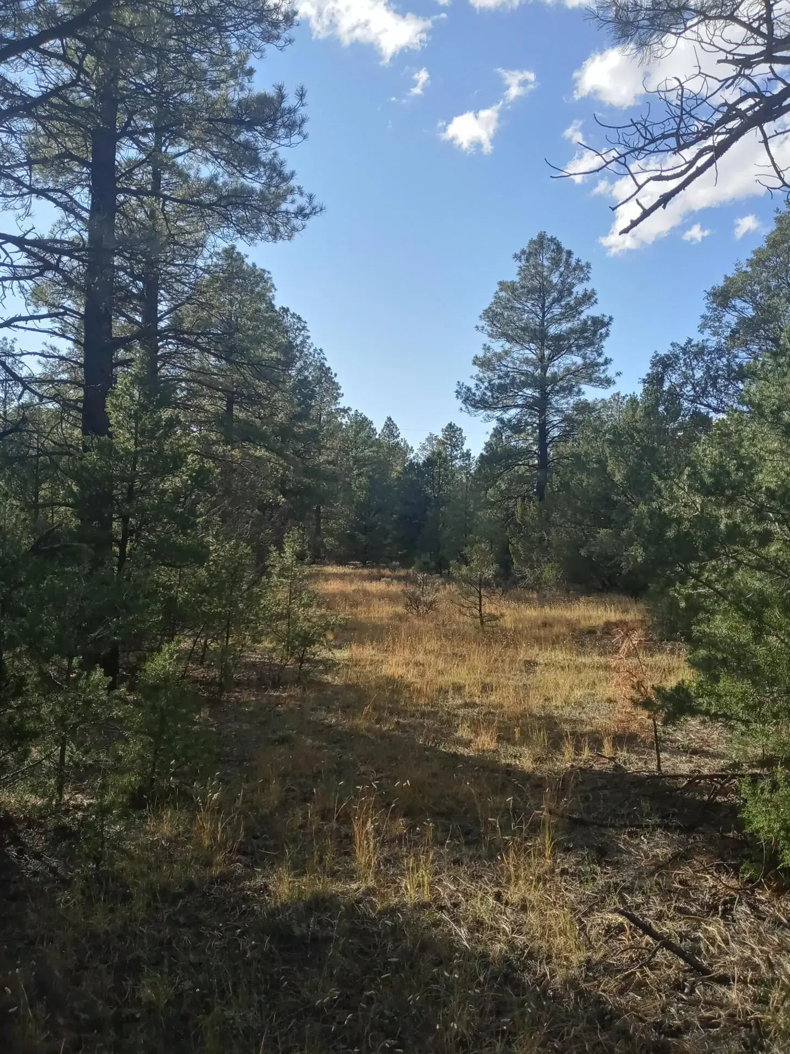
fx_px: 883
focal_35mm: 29
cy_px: 511
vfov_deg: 61.7
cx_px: 408
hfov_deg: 48.2
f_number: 1.8
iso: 100
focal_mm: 3.61
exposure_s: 1/1361
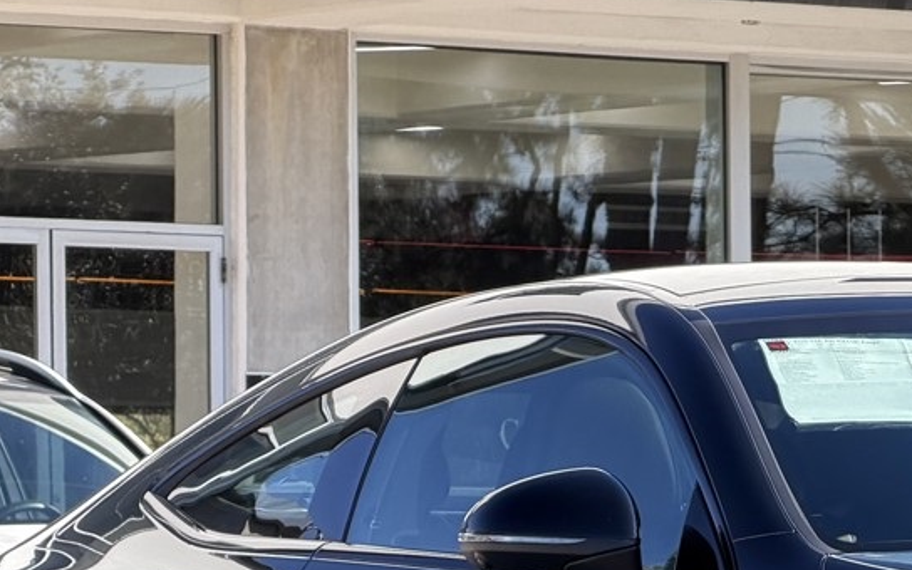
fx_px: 7755
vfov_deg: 4.2
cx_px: 1137
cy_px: 739
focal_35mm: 312
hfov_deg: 6.7
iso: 50
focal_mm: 16.89
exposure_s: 1/381
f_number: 2.8
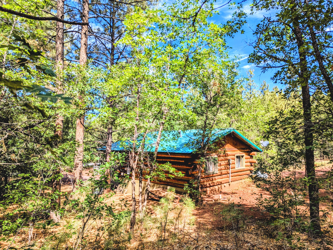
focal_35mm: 24
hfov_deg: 71.6
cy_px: 125
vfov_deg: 56.8
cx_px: 166
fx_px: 231
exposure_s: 1/960
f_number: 1.85
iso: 46
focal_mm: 6.81
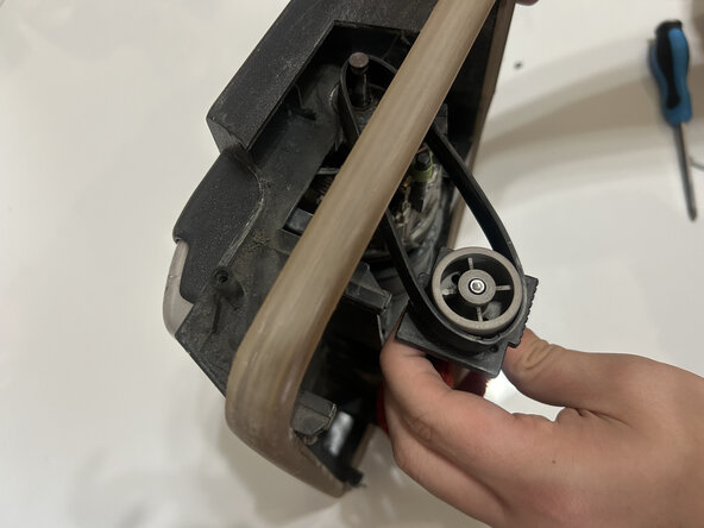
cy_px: 264
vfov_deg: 53.1
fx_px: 529
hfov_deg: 67.3
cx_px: 352
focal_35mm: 26
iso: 250
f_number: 1.5
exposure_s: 1/60
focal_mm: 5.7
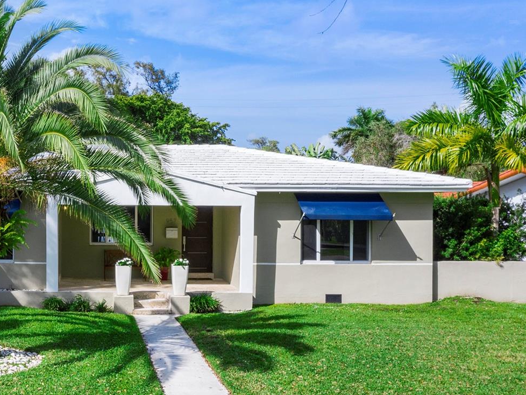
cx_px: 105
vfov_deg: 32.9
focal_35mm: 44
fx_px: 669
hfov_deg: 41.1
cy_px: 209
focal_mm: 10.26
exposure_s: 1/120
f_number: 11
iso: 100
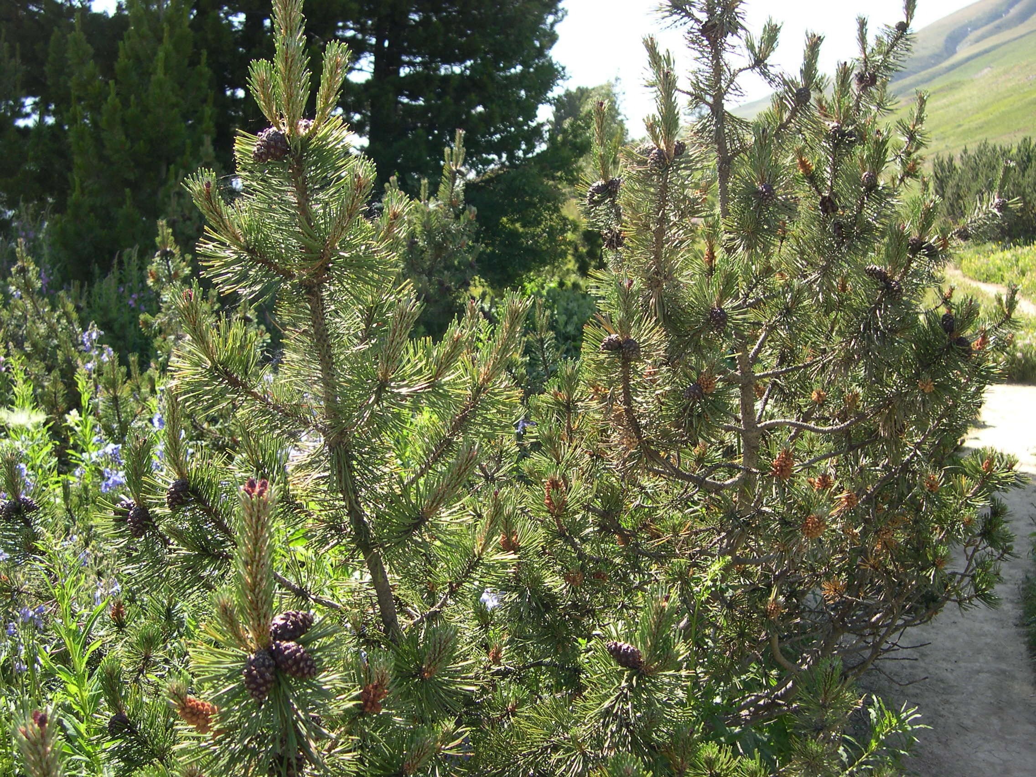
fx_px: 1137
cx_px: 518
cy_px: 388
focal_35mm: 38
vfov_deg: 37.7
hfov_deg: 49.0
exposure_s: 1/387
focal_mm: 8
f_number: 2.8
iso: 100
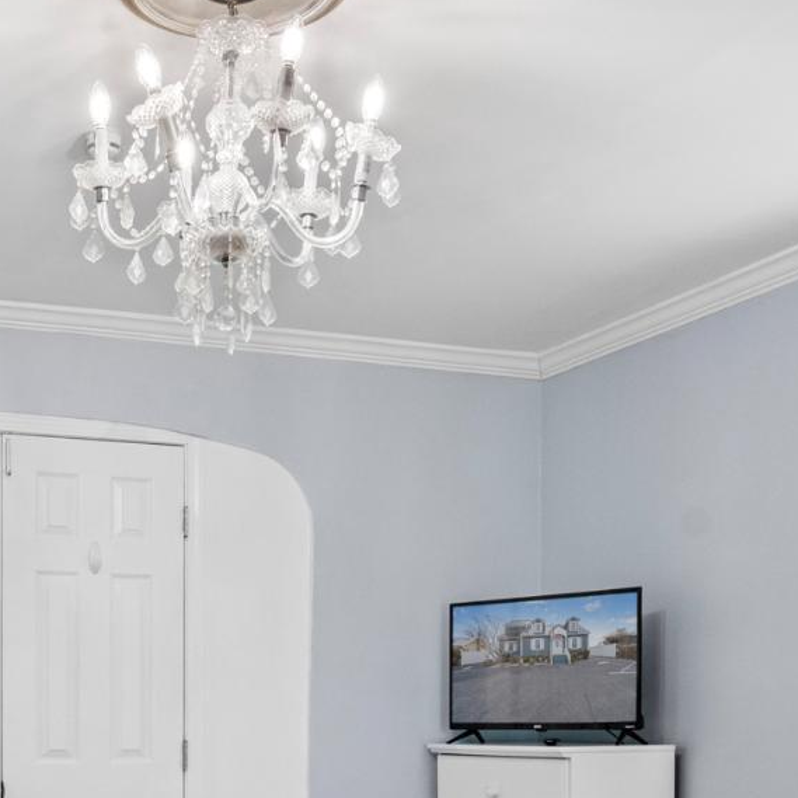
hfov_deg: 31.6
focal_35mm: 52
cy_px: 761
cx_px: 121
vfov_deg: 30.9
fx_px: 1356
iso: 320
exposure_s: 1/20
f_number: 8
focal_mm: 17
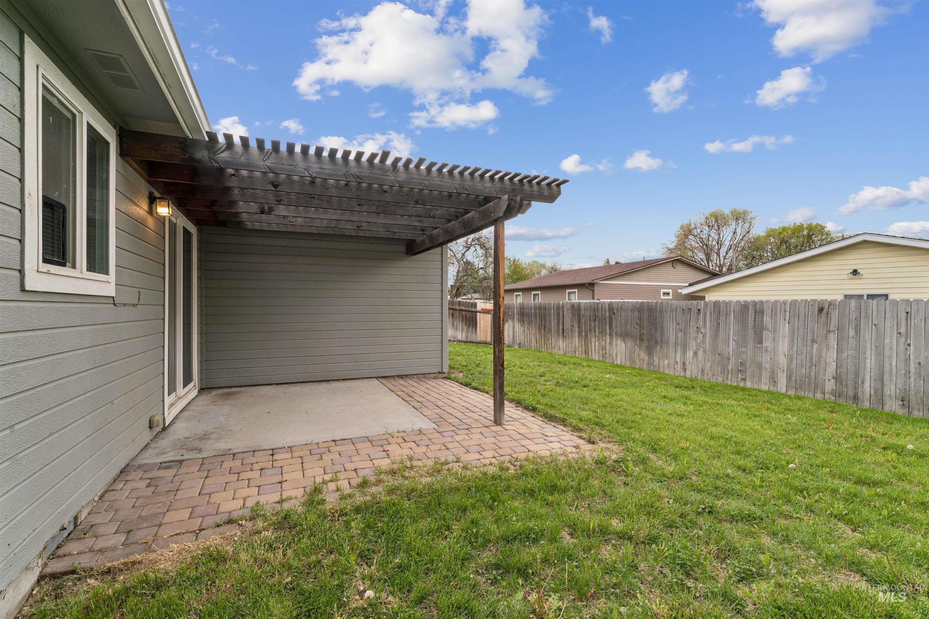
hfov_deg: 94.6
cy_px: 310
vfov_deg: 71.7
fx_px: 428
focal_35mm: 17
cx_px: 464
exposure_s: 1/100
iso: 400
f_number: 13
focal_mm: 16.6
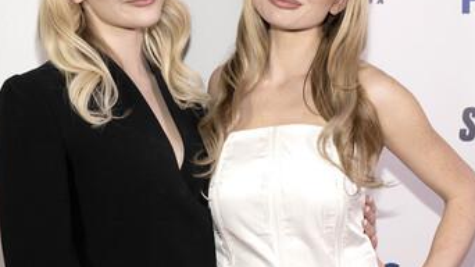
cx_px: 237
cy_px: 79
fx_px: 957
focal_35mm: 76
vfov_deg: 15.8
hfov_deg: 27.9
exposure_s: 1/200
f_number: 5
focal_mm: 55
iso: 800
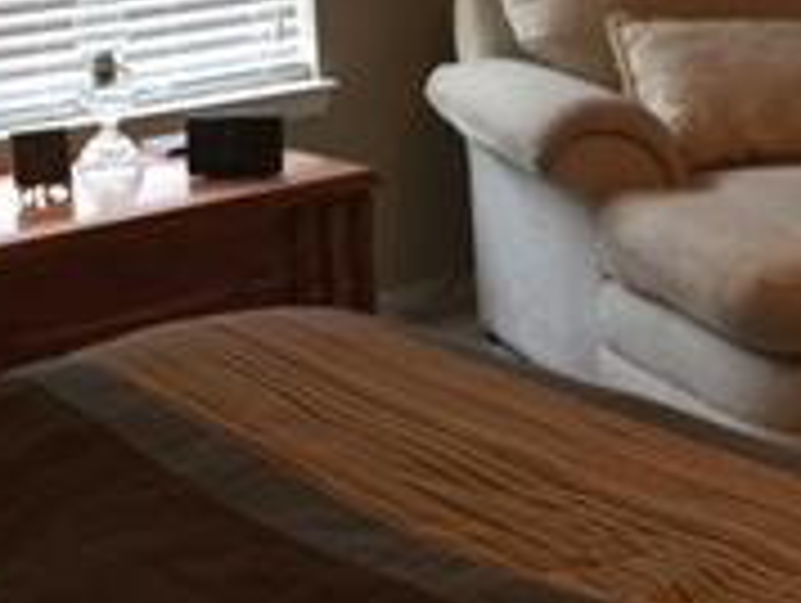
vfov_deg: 14.2
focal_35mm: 104
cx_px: 801
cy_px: 135
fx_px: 2410
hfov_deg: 18.4
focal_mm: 4.15
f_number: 2.2
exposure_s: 1/30
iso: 160
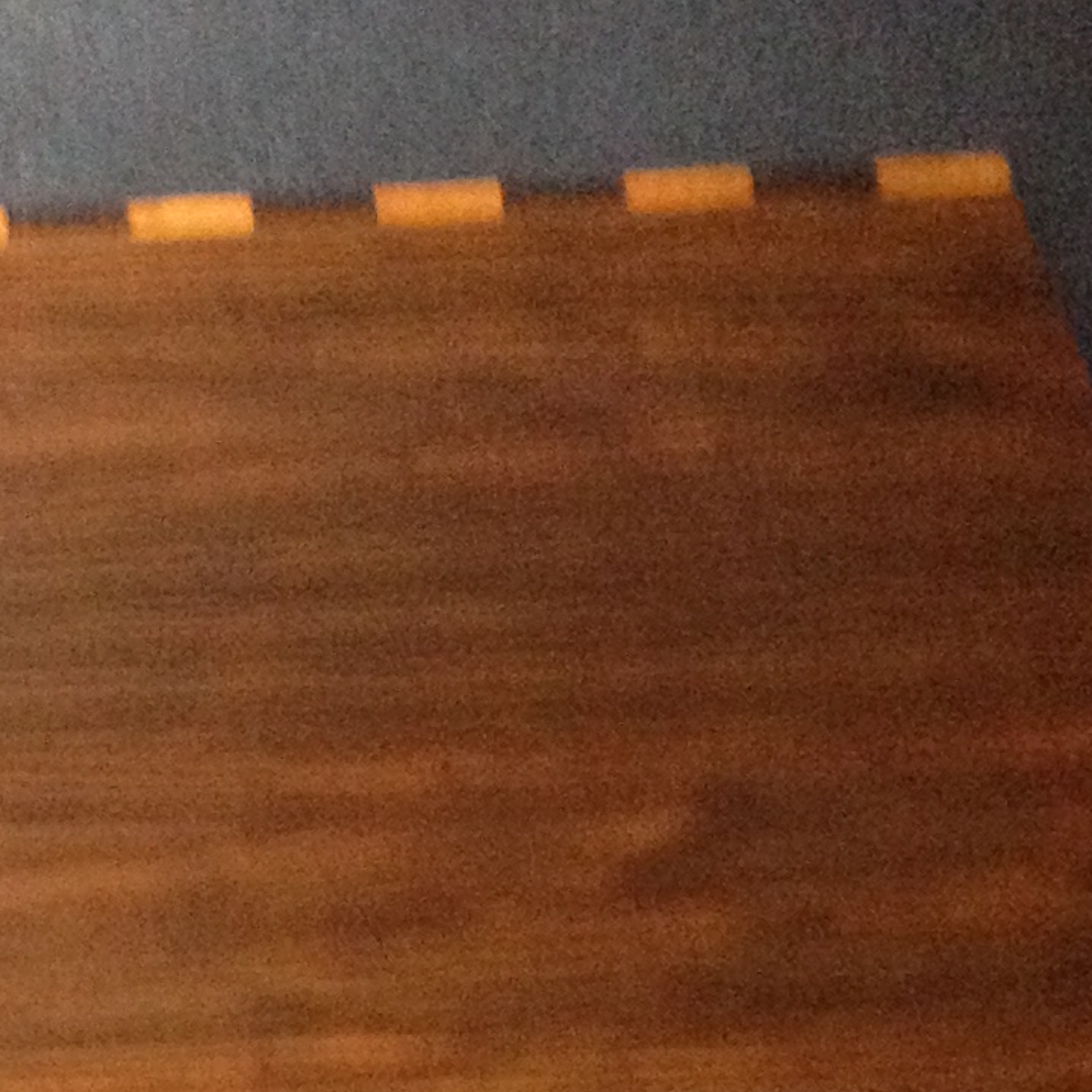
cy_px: 1872
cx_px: -142
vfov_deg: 11.7
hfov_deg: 12.2
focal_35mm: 140
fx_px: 4997
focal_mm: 4.28
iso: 500
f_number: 2.4
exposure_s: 1/15
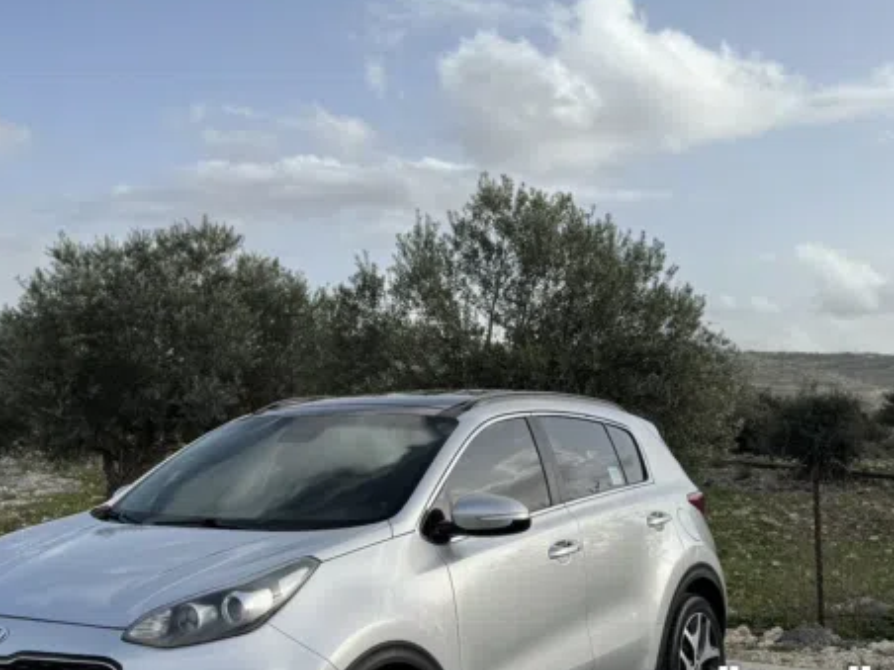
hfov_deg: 52.7
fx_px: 878
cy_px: 336
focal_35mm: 34
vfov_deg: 41.8
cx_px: 285
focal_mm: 6.76
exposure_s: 1/2506
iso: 80
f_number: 1.78
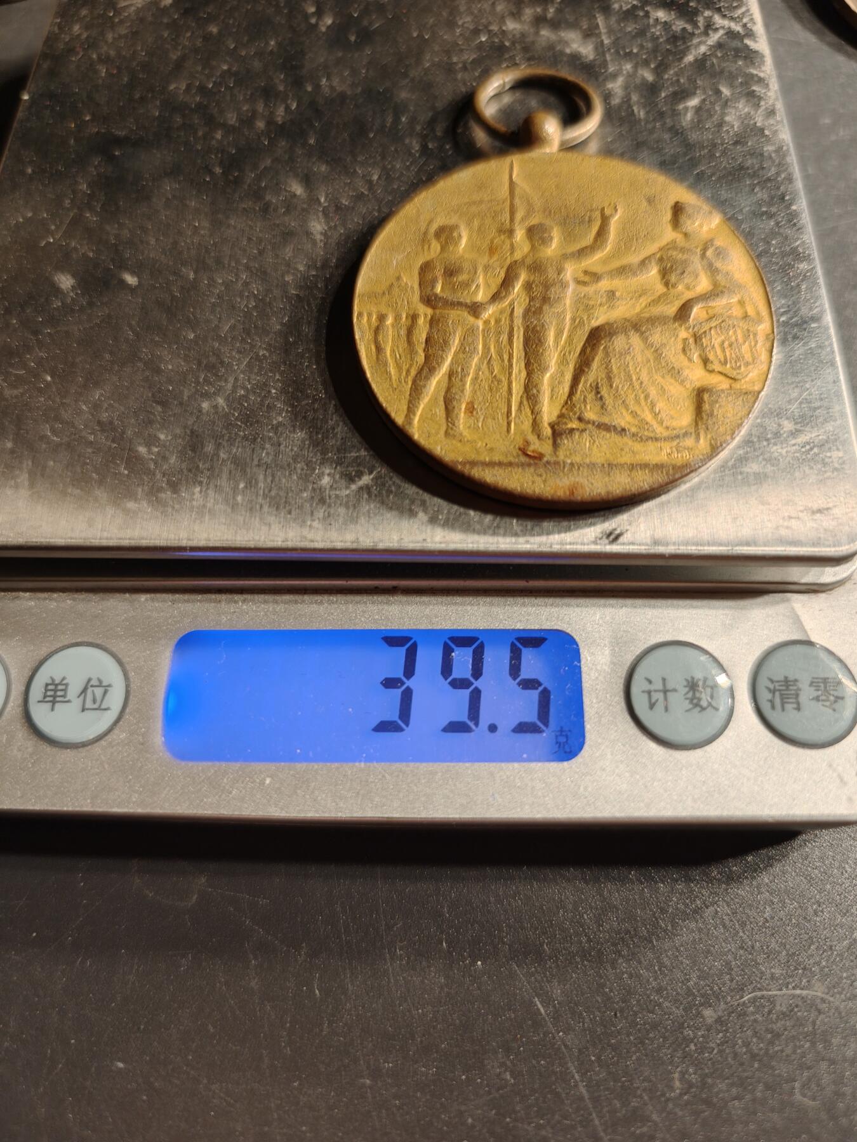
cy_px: 571
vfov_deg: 73.9
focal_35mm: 23
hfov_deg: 58.9
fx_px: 759
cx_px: 428
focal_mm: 6.06
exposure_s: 1/100
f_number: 1.6
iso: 100
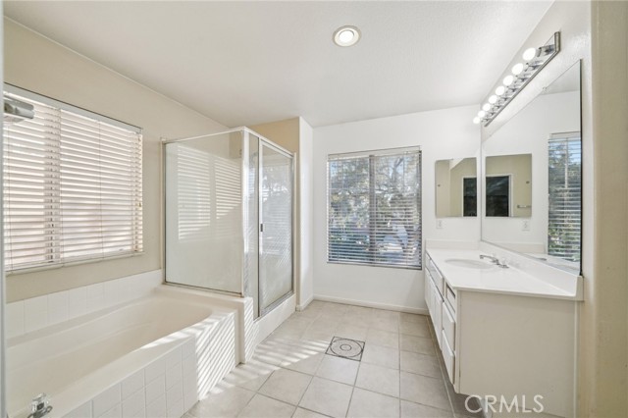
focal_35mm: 13
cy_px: 209
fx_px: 227
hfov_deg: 108.4
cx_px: 314
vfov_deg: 85.4
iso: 125
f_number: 8
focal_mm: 13
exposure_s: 1/30
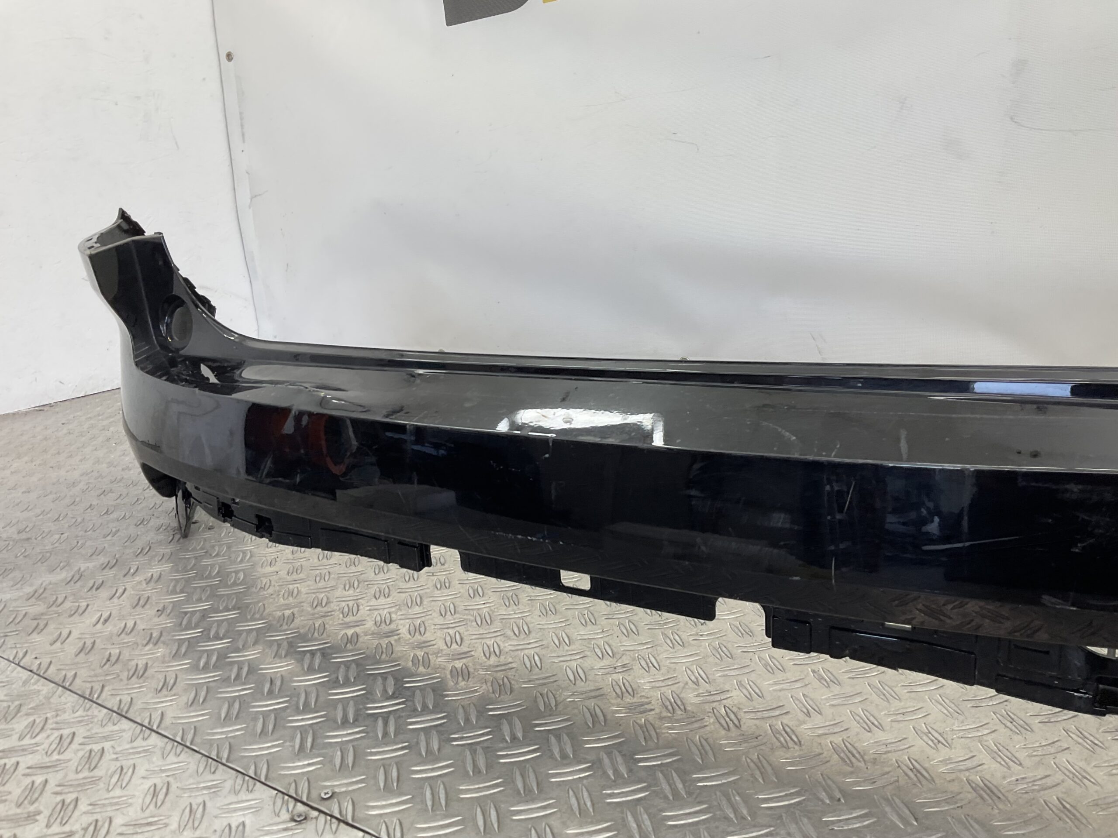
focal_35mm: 29
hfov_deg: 61.7
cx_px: 559
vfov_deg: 48.2
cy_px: 419
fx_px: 937
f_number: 1.8
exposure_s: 1/120
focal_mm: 3
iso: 25
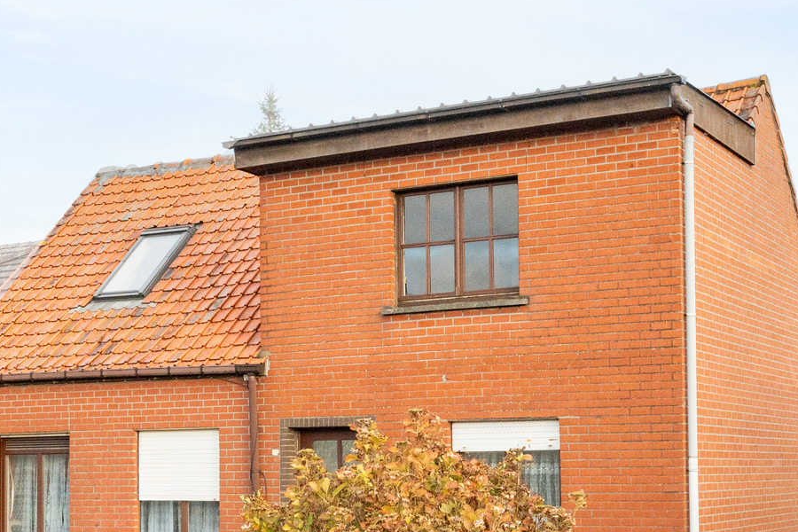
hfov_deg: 31.4
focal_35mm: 64
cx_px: 419
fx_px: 1419
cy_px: 391
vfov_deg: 21.1
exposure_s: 1/500
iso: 2000
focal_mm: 24
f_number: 11
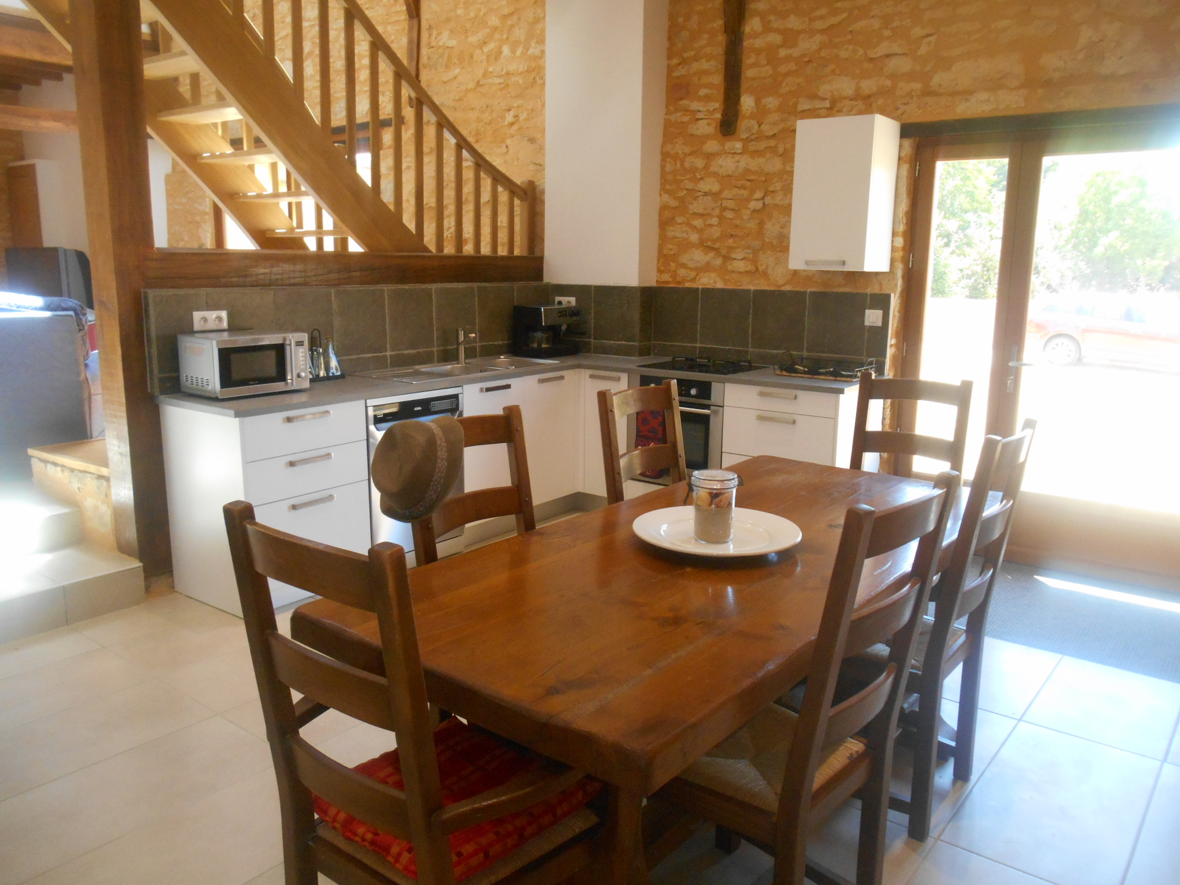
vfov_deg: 53.1
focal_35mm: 26
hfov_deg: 67.3
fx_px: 886
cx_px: 590
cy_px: 442
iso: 400
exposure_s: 1/60
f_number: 3.4
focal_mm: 4.7
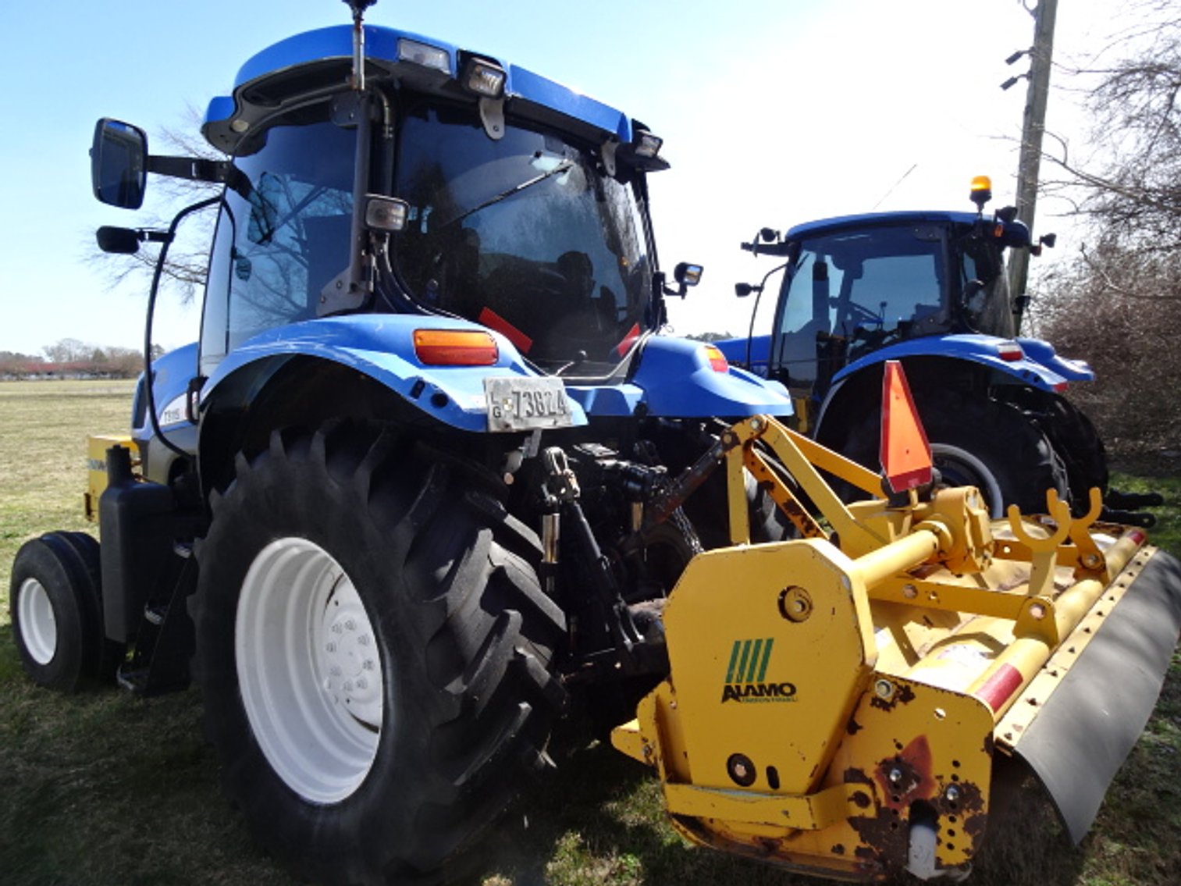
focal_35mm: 24
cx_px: 590
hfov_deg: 71.6
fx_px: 819
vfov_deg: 56.8
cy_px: 443
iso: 80
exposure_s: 1/400
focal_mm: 4.1
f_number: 3.5
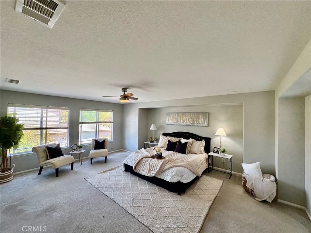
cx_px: 156
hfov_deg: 102.1
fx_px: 126
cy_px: 116
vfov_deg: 85.7
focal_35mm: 14
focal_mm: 2.22
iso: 160
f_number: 2.2
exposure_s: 1/120
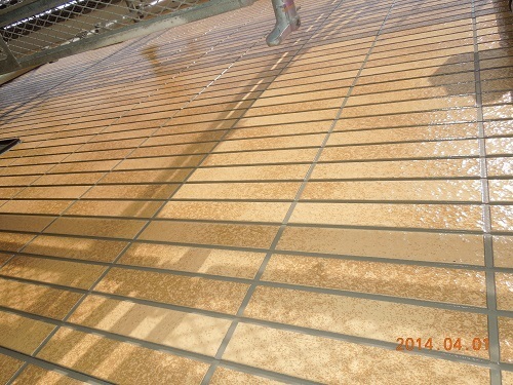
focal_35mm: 25
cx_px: 256
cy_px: 192
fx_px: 370
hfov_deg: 69.4
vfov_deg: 54.9
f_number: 3.3
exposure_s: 1/250
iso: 100
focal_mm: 4.5
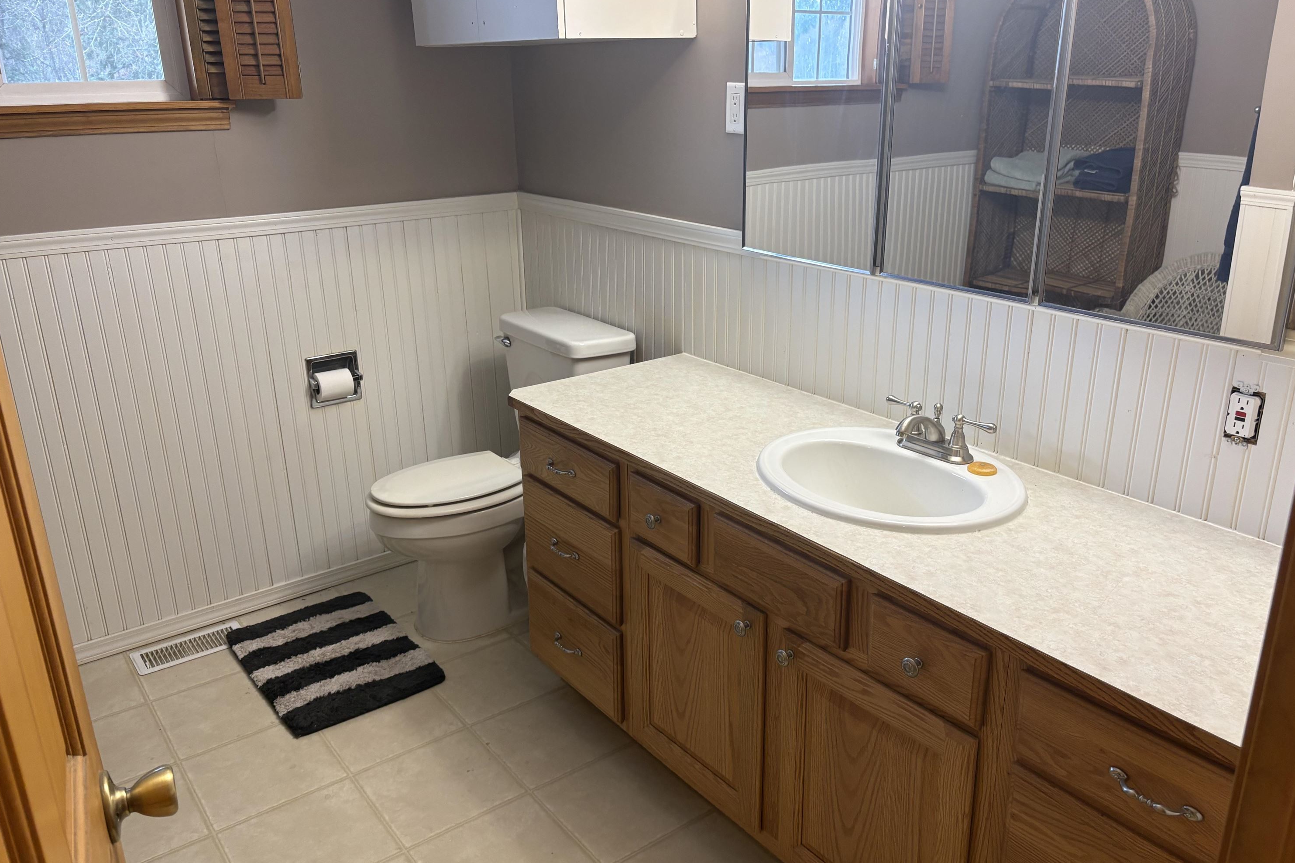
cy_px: 414
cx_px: 664
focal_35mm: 28
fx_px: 1007
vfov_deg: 46.4
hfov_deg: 65.5
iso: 125
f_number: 1.6
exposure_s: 1/60
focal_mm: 5.96
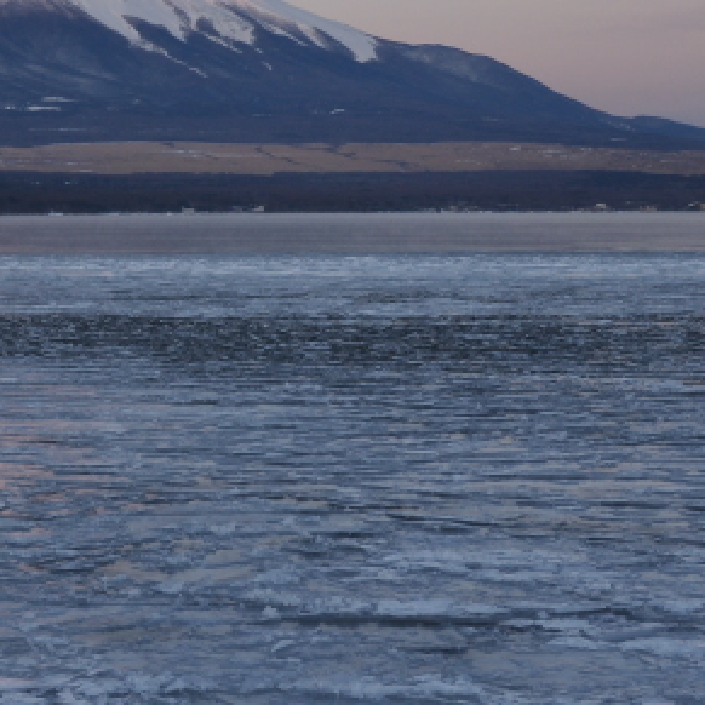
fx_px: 1936
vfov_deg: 20.6
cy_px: 270
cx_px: 90
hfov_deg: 20.3
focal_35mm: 84
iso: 200
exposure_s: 1/15
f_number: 11
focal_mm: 24
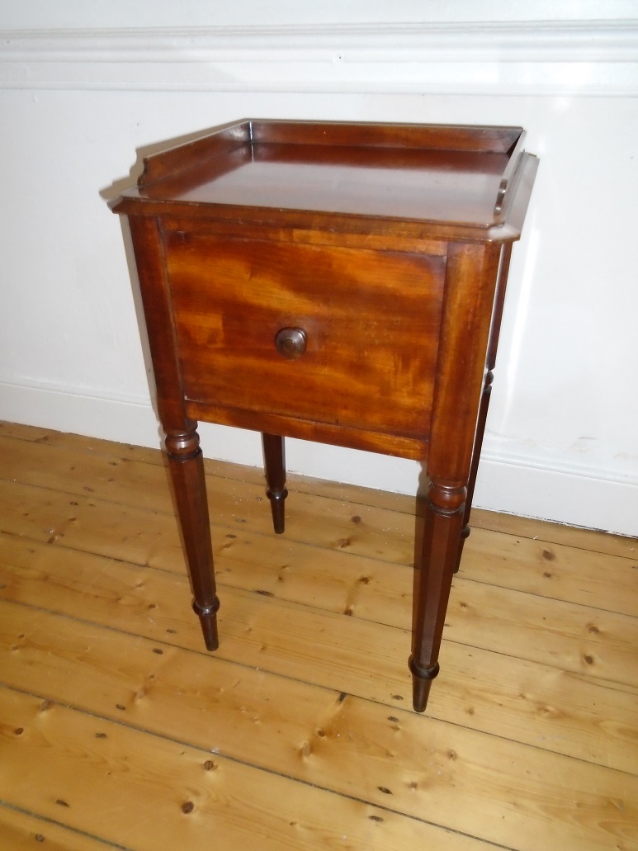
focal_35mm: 26
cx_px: 319
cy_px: 426
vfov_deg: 67.3
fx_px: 639
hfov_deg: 53.1
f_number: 3.2
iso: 400
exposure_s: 1/30
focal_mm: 4.6
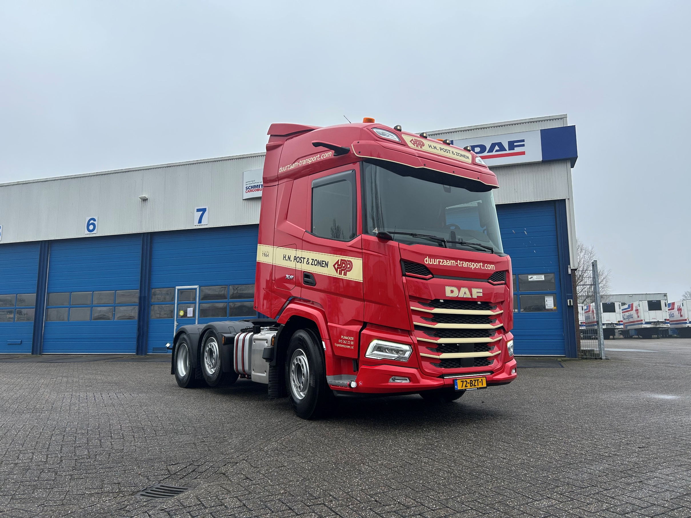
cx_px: 346
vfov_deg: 53.1
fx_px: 519
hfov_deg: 67.3
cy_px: 259
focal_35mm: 26
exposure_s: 1/1147
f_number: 1.5
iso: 50
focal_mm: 5.7
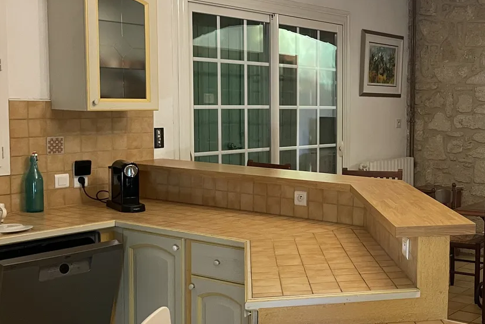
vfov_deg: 26.0
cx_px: 463
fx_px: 701
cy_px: 157
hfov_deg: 35.3
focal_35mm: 52
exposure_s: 1/60
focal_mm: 4.2
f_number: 1.6
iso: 250
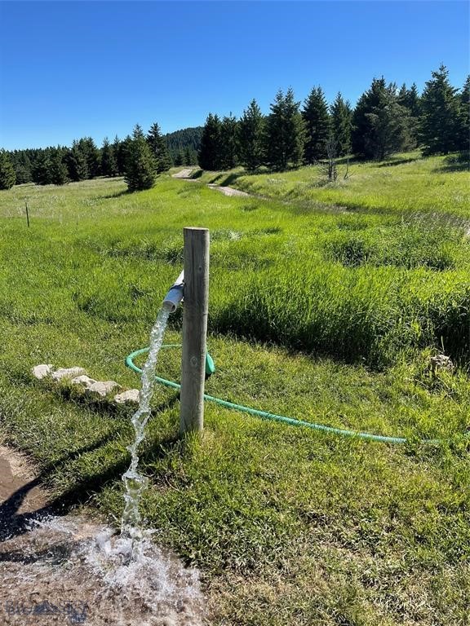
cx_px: 235
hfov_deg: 54.9
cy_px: 313
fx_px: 453
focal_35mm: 25
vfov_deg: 69.4
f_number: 1.6
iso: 32
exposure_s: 1/2203
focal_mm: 5.1
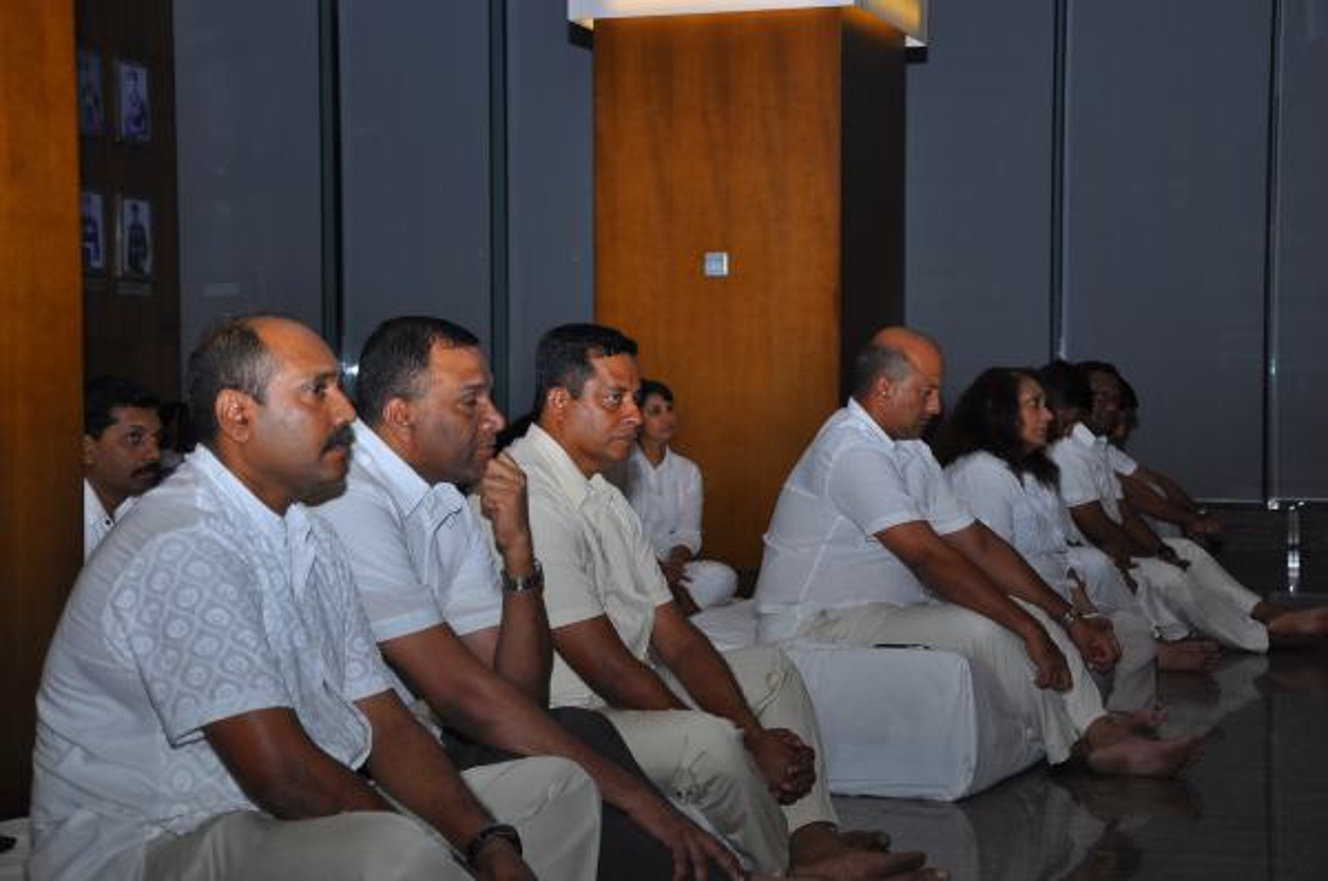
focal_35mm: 68
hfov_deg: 29.9
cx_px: 664
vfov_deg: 20.1
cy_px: 440
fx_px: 2486
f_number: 5.6
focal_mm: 45
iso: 400
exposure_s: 1/160
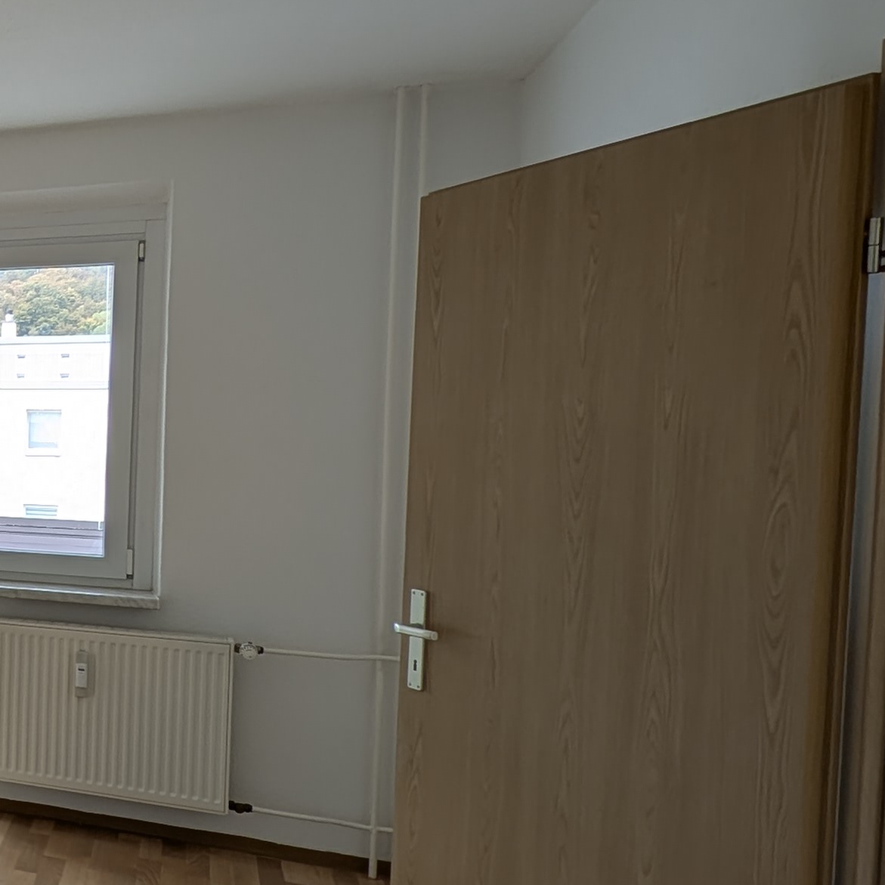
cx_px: -417
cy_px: 467
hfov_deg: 29.3
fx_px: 1070
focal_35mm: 37
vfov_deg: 44.9
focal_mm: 2.23
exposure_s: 1/82.4
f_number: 1.95
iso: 40
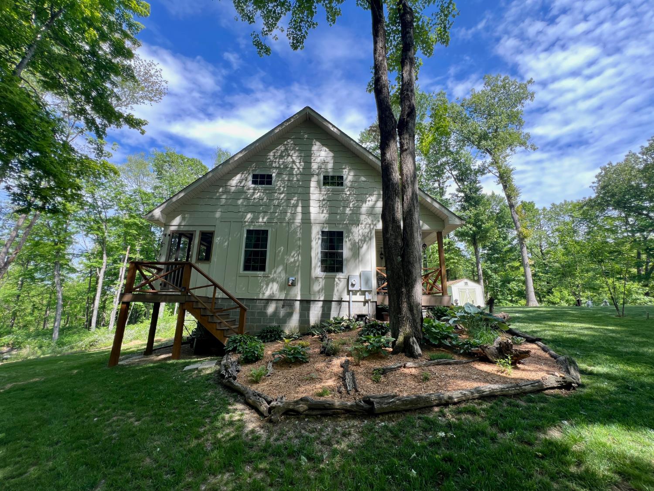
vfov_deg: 89.9
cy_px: 246
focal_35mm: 13
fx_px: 246
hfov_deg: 106.2
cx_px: 327
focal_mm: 1.57
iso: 32
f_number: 1.8
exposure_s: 1/259
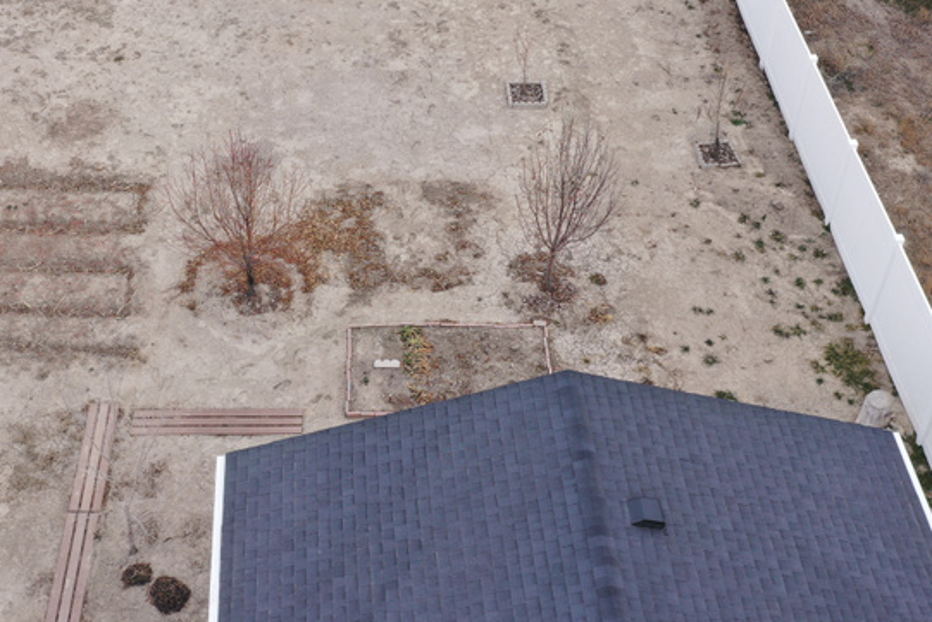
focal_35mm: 53
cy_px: 123
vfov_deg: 25.1
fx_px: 1372
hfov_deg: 37.3
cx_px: 358
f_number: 5.6
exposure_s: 1/120
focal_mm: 10.26
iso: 100
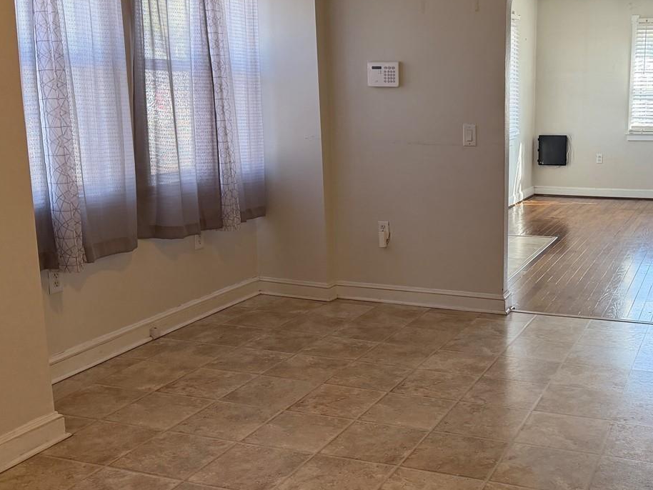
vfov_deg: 34.4
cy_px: 237
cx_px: 452
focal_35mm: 42
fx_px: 793
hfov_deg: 43.9
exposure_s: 1/172
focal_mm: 6.76
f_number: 1.78
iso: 200
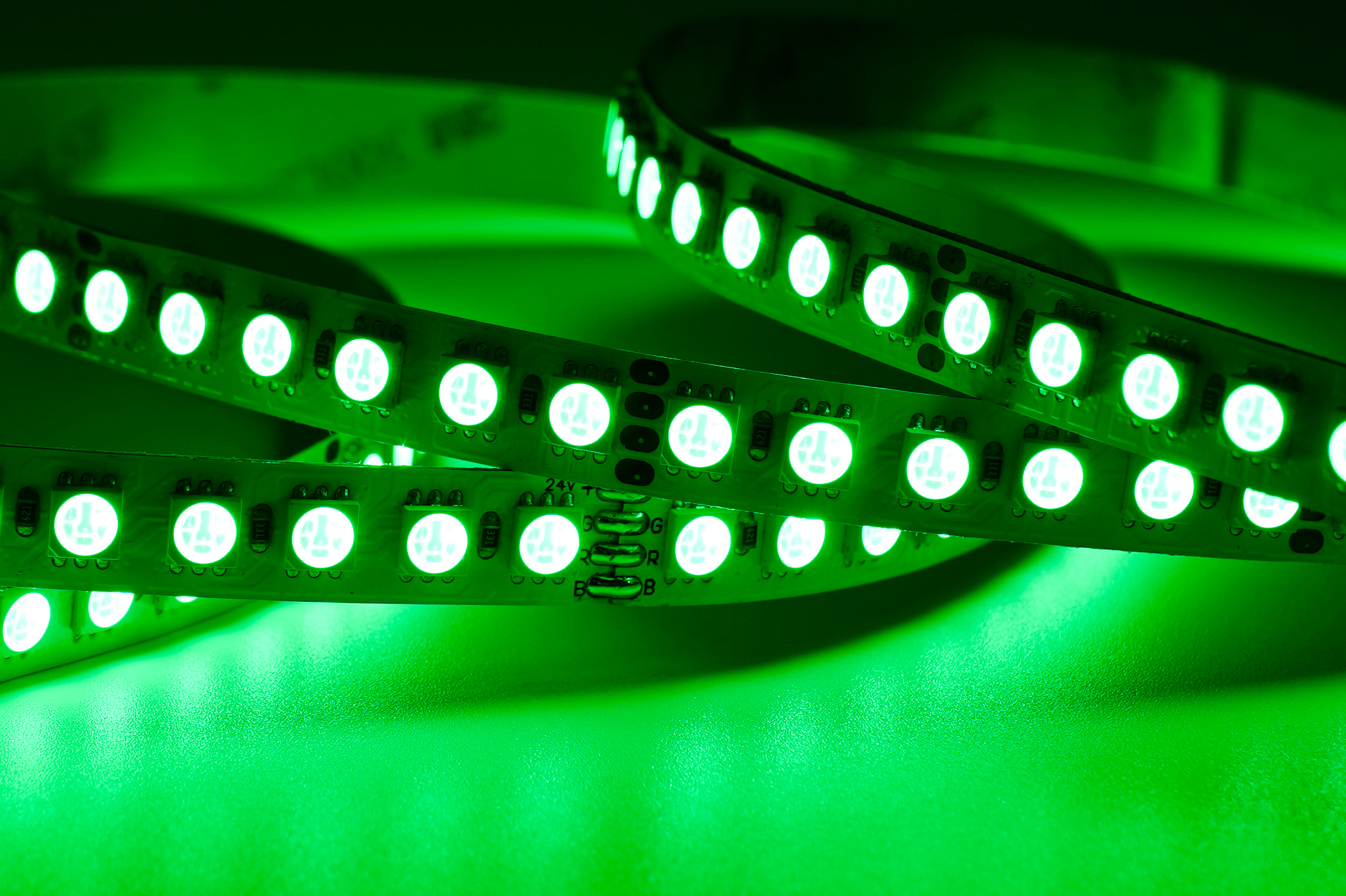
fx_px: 5906
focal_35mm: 158
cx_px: 419
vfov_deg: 8.7
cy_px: 174
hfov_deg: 13.0
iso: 50
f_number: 8
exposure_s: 1/200
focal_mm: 55
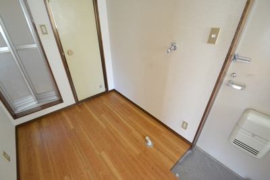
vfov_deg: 77.4
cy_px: 90
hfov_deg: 100.4
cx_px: 135
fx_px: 113
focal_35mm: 15
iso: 3200
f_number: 5.6
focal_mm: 10
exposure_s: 1/125
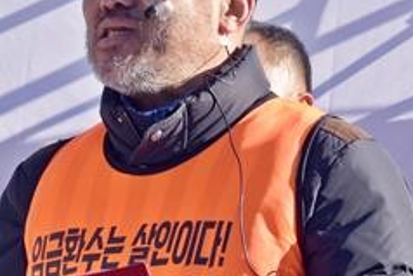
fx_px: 4077
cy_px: 216
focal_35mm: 355
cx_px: 361
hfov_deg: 5.8
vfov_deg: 3.9
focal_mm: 55
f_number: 6.3
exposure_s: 1/320
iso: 100
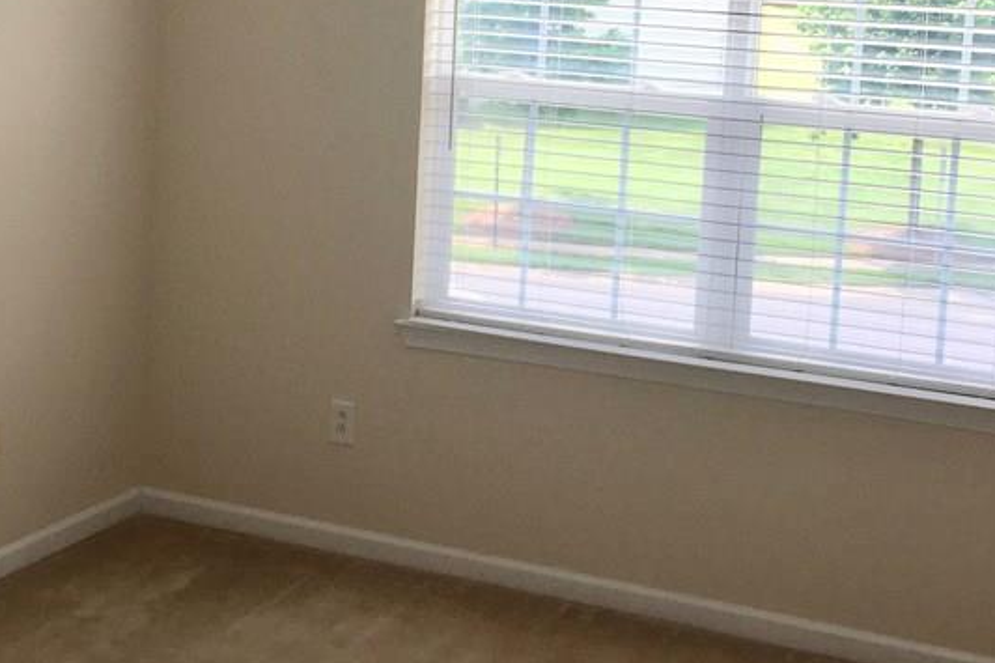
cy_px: 125
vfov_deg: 23.0
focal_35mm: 58
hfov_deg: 34.5
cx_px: 558
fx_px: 1602
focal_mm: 4.15
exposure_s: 1/170
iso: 32
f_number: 2.2
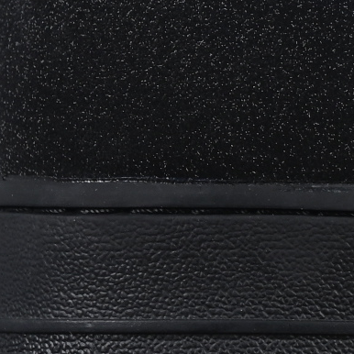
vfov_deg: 3.8
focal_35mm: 460
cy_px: -90
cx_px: 857
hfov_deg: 3.7
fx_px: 5322
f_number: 6.3
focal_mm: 50
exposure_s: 1/60
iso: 160
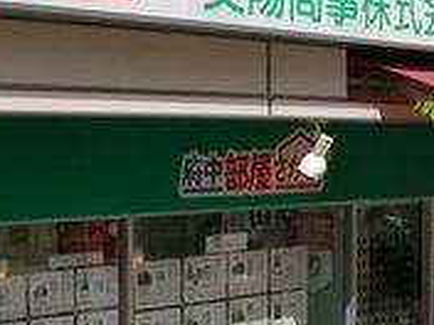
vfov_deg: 14.0
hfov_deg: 18.7
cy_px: 282
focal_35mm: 105
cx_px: 234
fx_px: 1316
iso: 100
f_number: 4.5
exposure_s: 1/480
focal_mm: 5.6
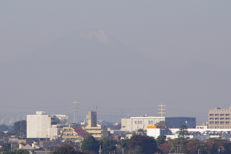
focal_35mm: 454
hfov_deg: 4.5
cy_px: 55
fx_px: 2914
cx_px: 94
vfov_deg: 3.0
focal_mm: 200
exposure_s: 1/350
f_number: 13
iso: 400
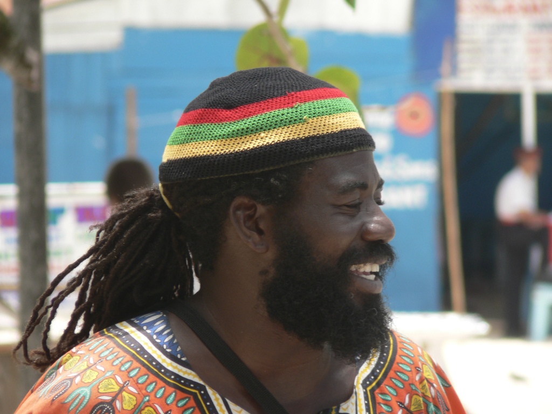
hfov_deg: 5.0
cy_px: 207
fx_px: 6379
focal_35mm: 400
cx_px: 276
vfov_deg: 3.7
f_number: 4
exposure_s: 1/320
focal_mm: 66.7
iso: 80
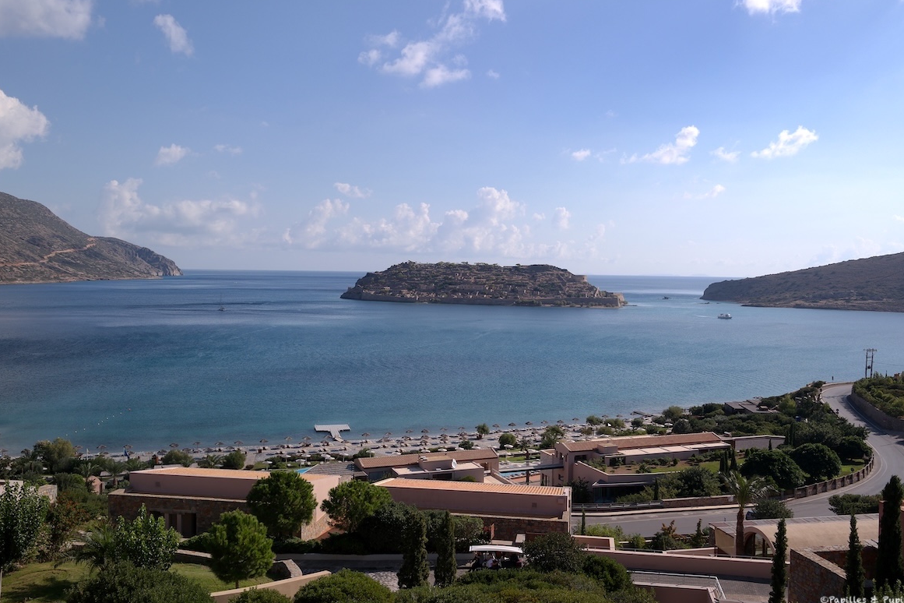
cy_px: 295
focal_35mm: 31
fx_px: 778
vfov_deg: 42.3
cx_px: 463
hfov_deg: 60.3
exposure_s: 1/400
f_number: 8
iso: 100
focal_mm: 20
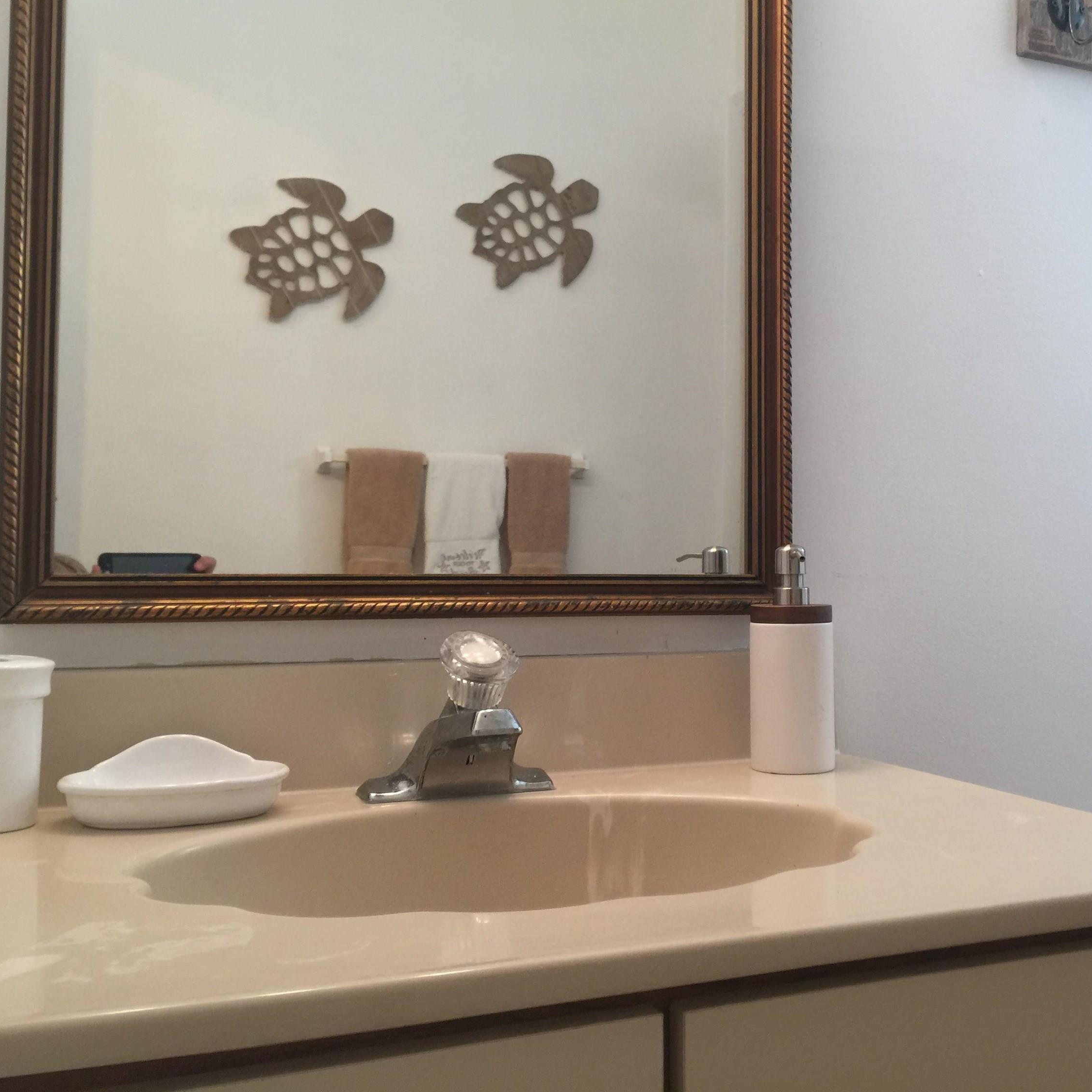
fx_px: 1249
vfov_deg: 47.2
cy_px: 535
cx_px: 690
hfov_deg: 46.8
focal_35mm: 35
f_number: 2.2
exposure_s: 1/30
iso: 50
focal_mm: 4.15
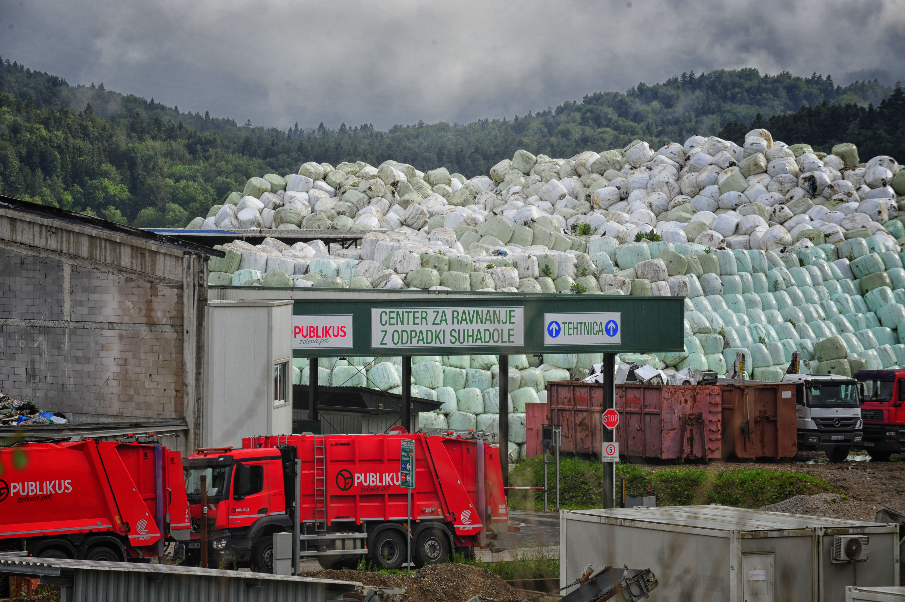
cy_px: 301
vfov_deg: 7.6
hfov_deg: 11.4
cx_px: 452
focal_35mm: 180
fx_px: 4522
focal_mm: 180
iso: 320
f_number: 9
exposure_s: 1/250
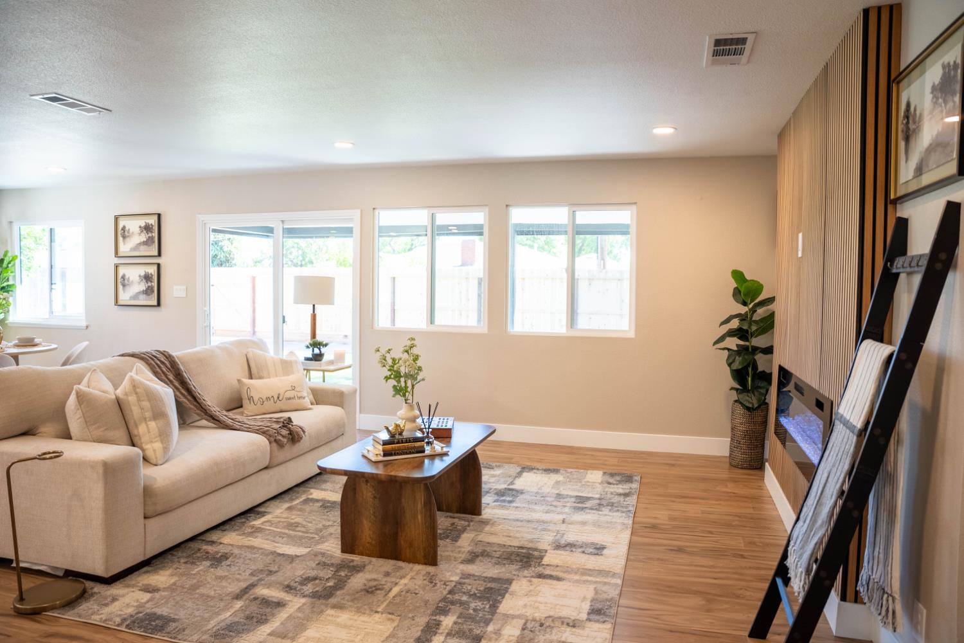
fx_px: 643
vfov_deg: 53.1
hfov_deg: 73.7
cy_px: 322
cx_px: 482
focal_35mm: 24
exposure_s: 1/1000
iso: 1600
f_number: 3.2
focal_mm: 24
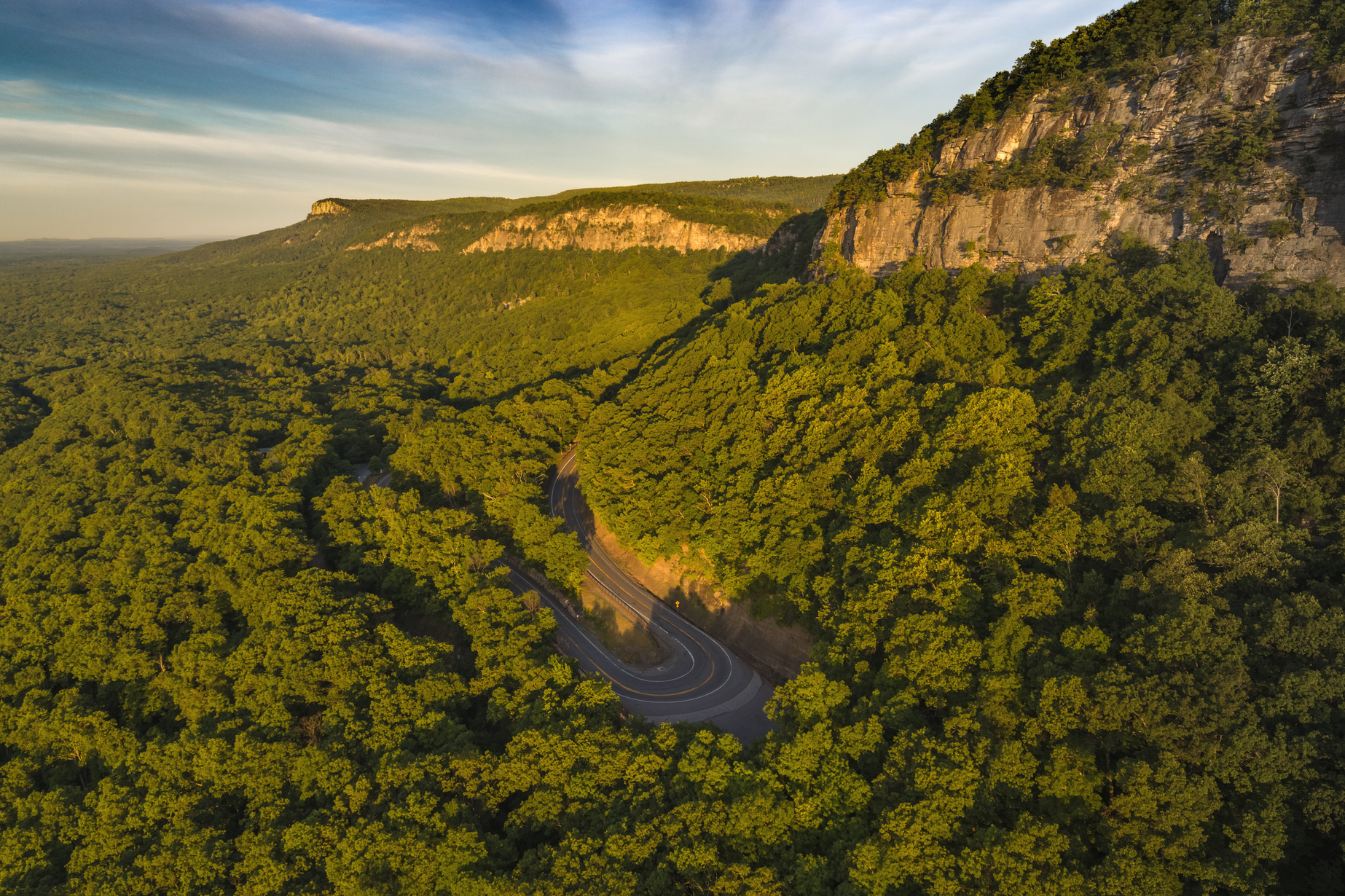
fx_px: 971
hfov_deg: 69.4
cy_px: 428
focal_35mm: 26
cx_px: 643
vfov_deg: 49.5
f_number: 5.6
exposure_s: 1/50
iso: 100
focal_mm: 16
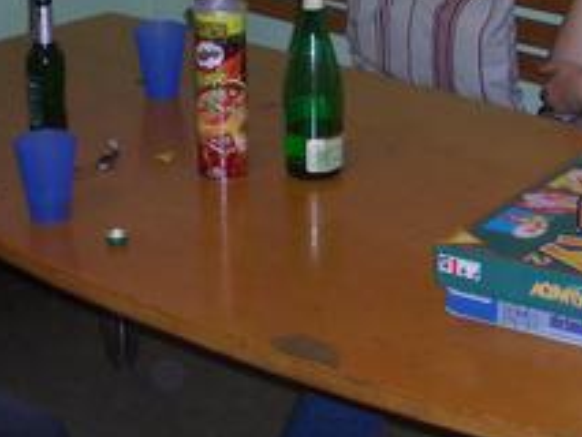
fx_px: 1766
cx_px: 358
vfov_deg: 14.1
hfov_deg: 18.7
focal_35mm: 105
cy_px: 115
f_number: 2.6
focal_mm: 5.8
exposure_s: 1/60
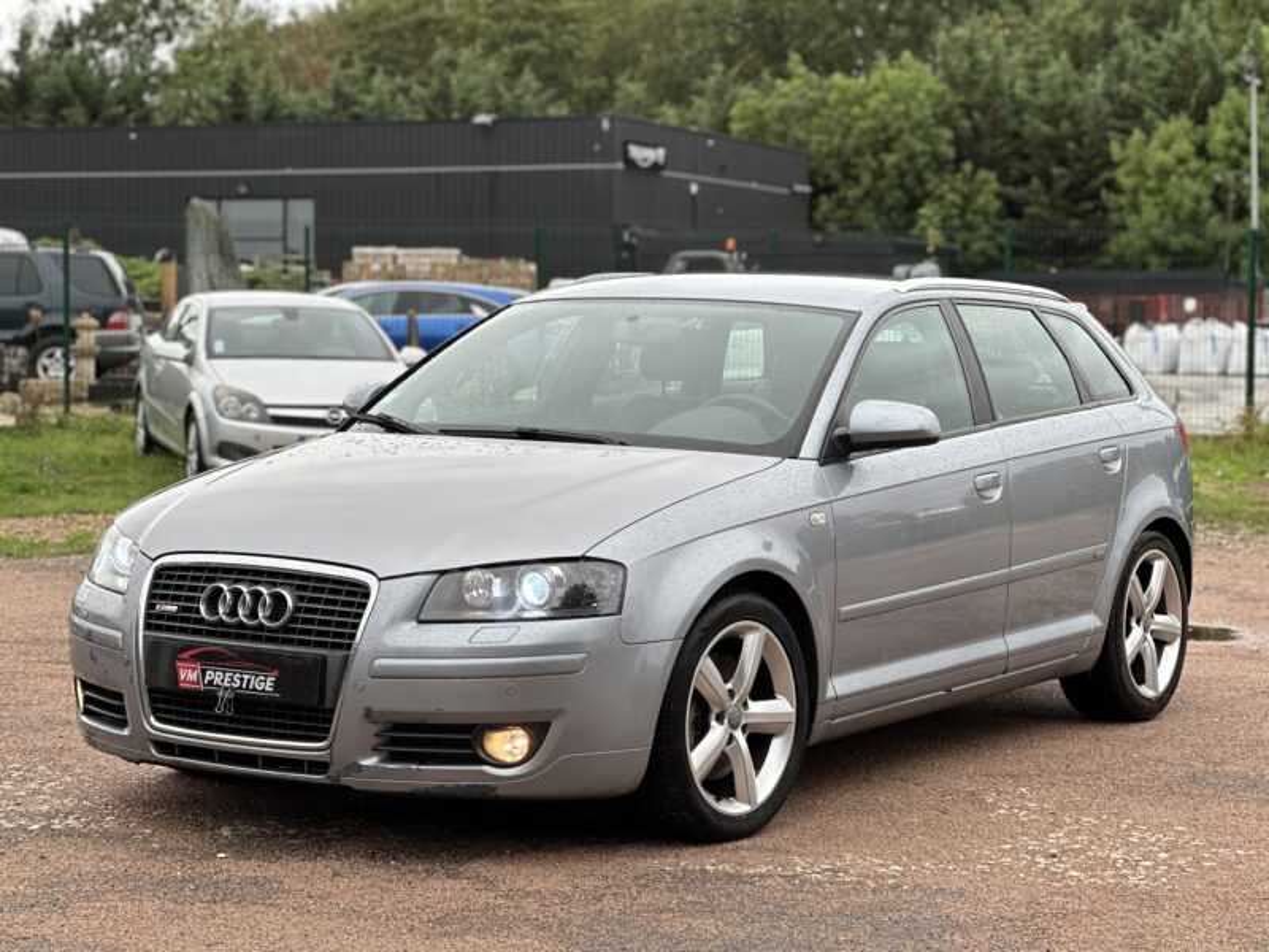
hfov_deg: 25.3
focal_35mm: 77
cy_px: 476
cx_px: 634
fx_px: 2823
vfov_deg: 19.1
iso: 32
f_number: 2.8
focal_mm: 9
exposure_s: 1/121
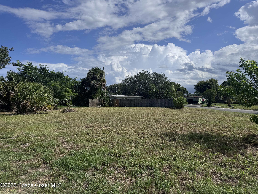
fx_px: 179
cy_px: 97
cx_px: 129
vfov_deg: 56.8
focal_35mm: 24
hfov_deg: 71.6
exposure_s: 1/9009
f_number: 1.78
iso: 80
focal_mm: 6.76
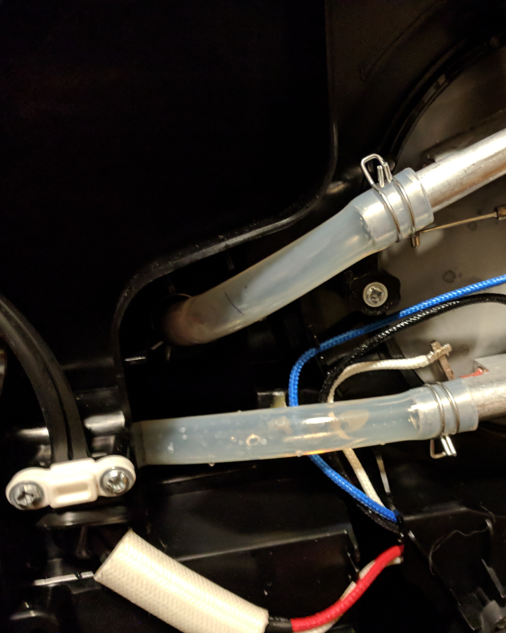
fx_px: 637
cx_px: 378
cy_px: 318
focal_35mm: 34
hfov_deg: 42.1
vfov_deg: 52.8
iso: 1084
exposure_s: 1/20
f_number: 2
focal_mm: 4.67
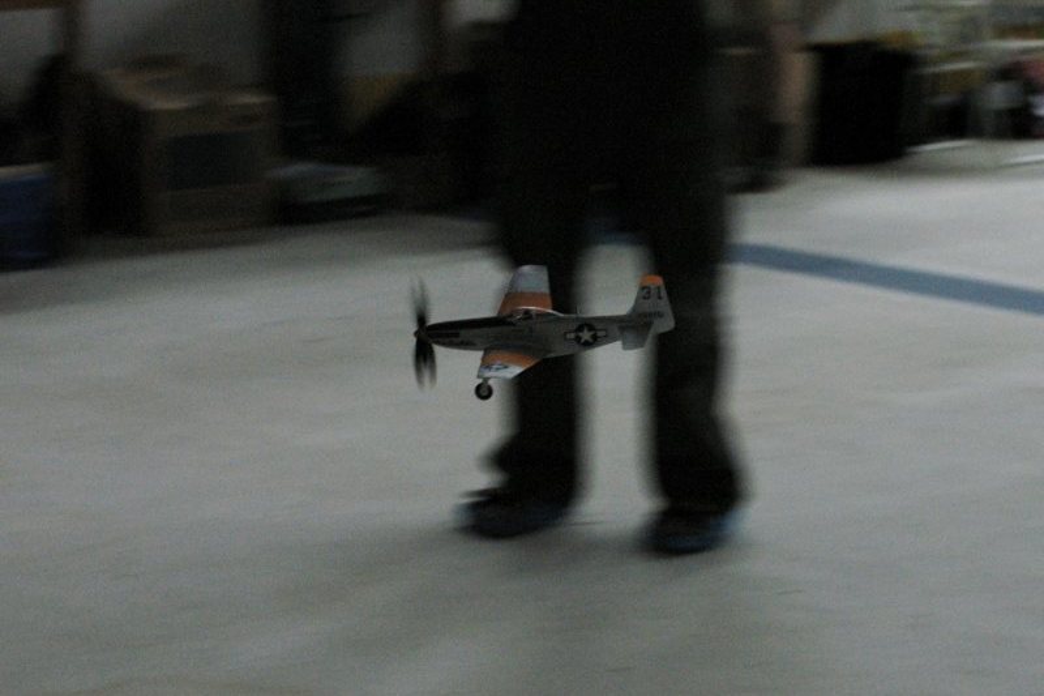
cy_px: 348
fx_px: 2174
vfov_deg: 18.2
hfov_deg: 27.0
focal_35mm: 75
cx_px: 522
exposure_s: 1/125
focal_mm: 50
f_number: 5.6
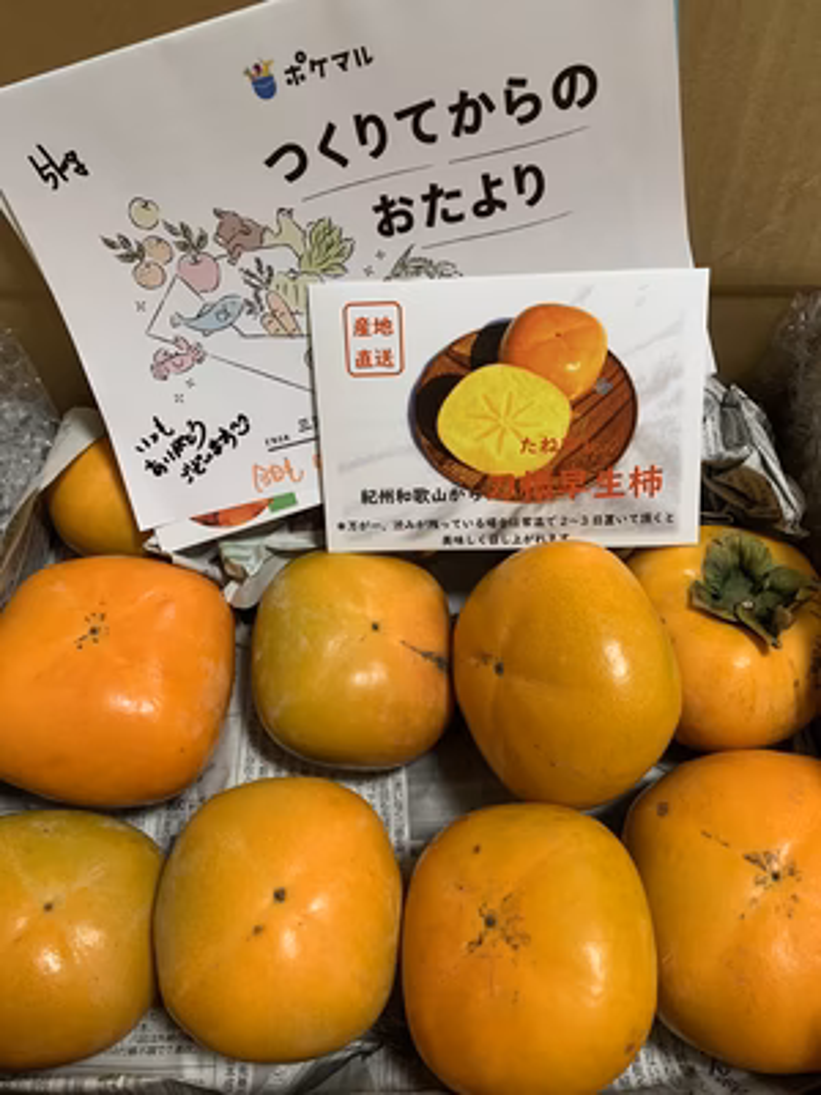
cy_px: 548
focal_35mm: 26
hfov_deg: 53.1
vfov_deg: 67.3
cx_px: 410
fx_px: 822
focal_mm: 4.25
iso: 125
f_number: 1.8
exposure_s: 1/57
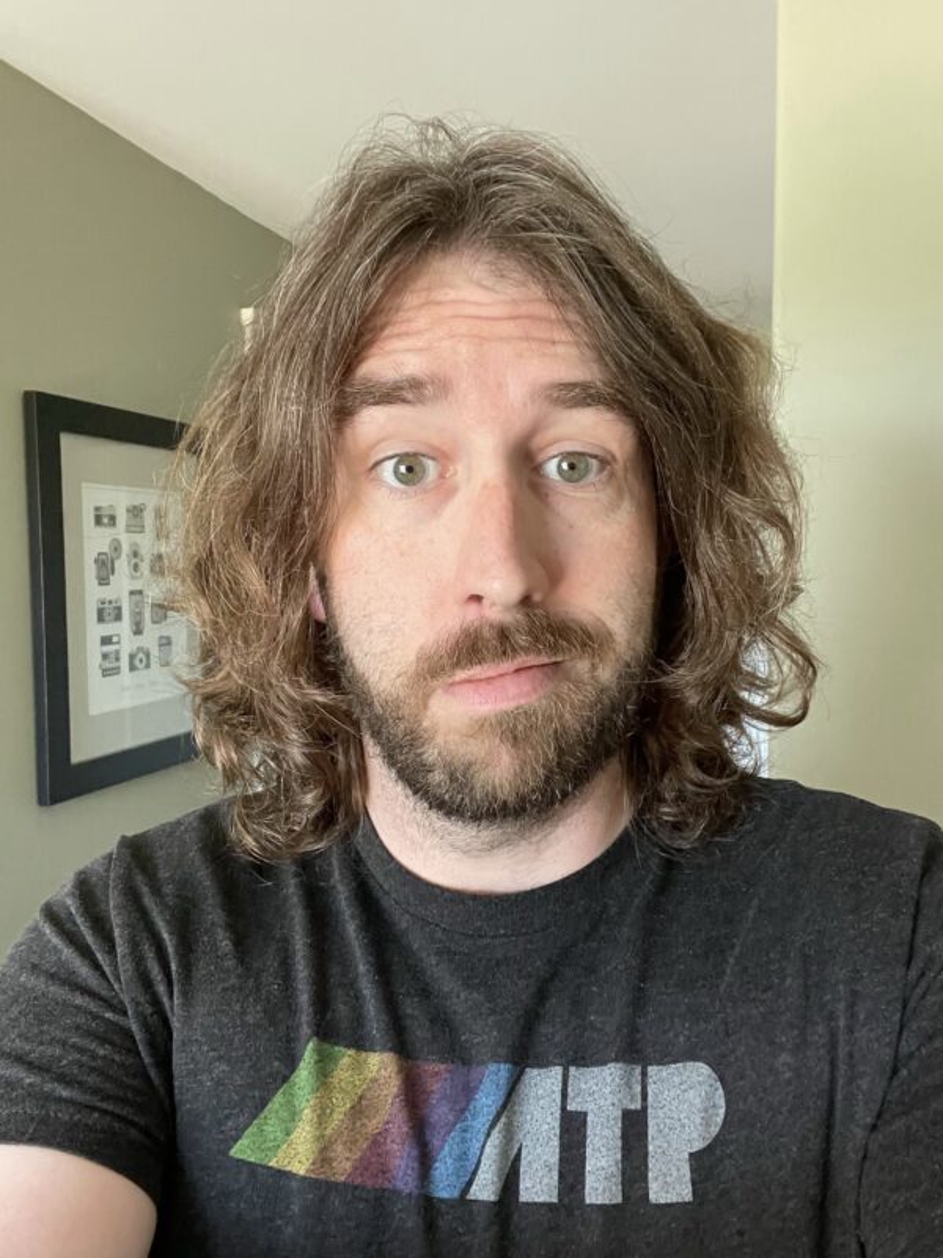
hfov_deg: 46.8
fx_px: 1090
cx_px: 472
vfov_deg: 60.0
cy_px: 629
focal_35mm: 30
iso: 250
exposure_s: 1/60
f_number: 2.2
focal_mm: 2.71
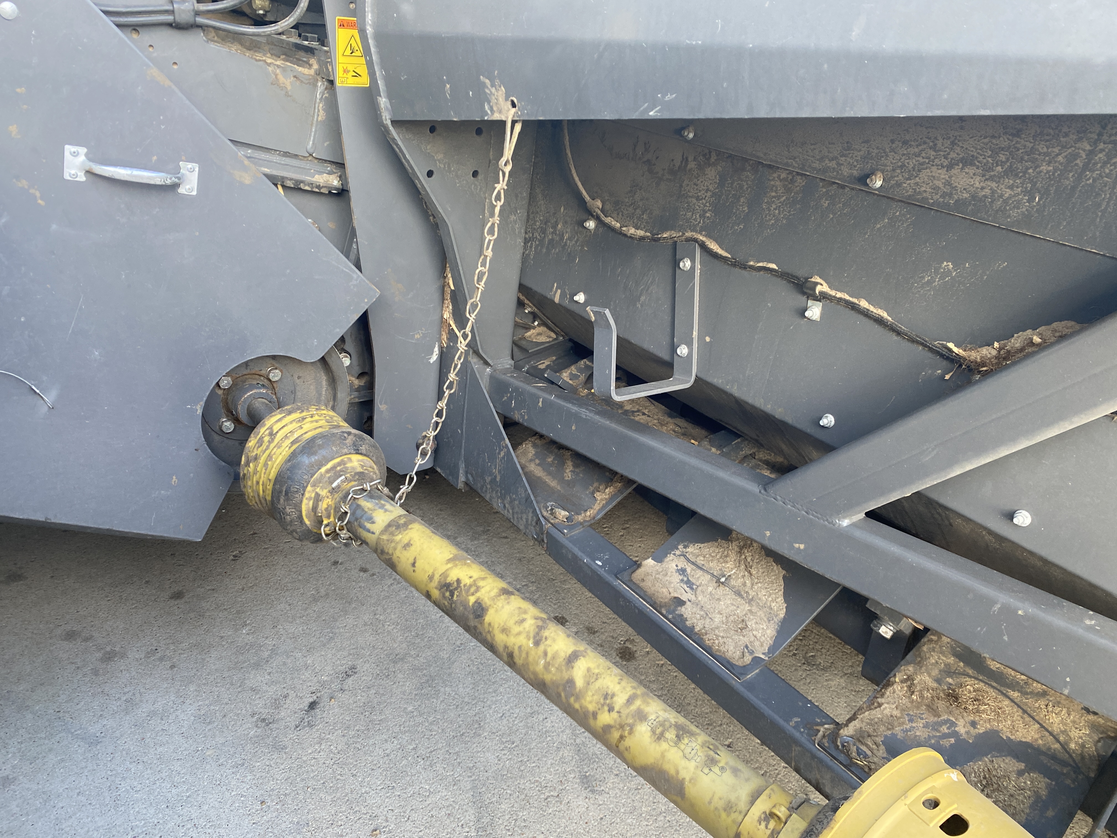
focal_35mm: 26
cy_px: 419
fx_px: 839
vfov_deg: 53.1
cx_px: 558
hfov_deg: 67.3
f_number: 1.8
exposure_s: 1/121
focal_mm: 4.25
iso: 100
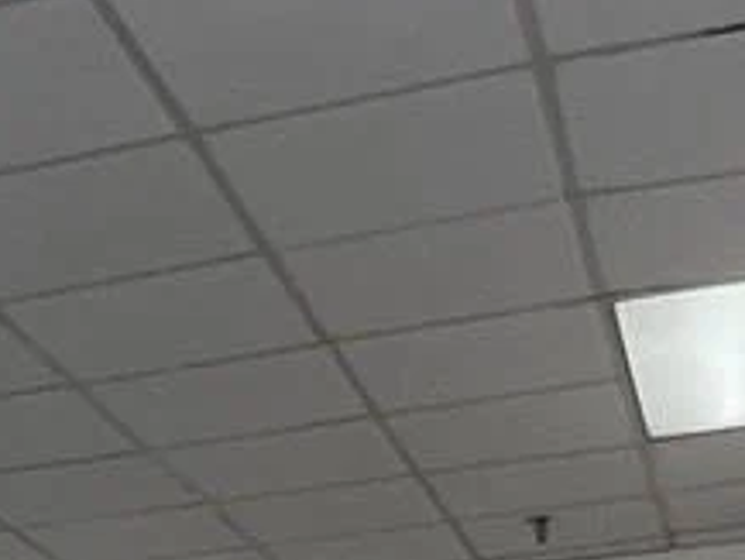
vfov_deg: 14.6
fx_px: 2067
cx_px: 38
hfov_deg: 19.9
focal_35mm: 96
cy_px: 780
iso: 100
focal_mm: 1.57
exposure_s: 1/120
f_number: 1.8
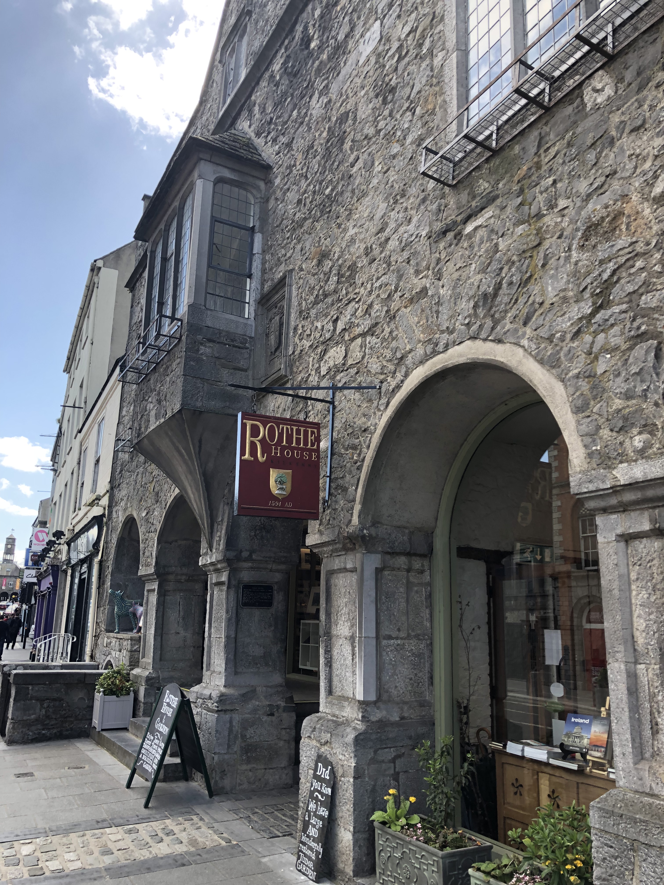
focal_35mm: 28
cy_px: 442
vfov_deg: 63.4
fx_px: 716
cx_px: 332
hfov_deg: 49.7
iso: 20
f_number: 1.8
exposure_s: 1/308
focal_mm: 3.99
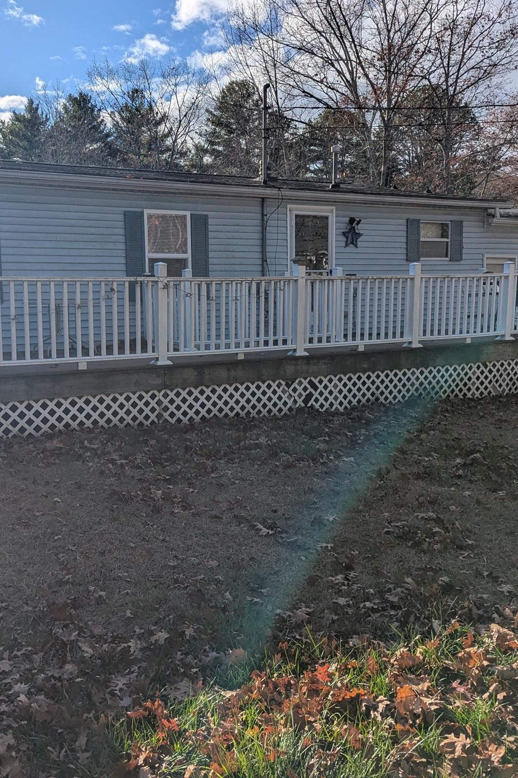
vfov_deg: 55.8
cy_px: 382
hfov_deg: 38.7
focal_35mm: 34
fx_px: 734
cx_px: 212
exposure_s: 1/4049
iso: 46
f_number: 1.85
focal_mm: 6.81
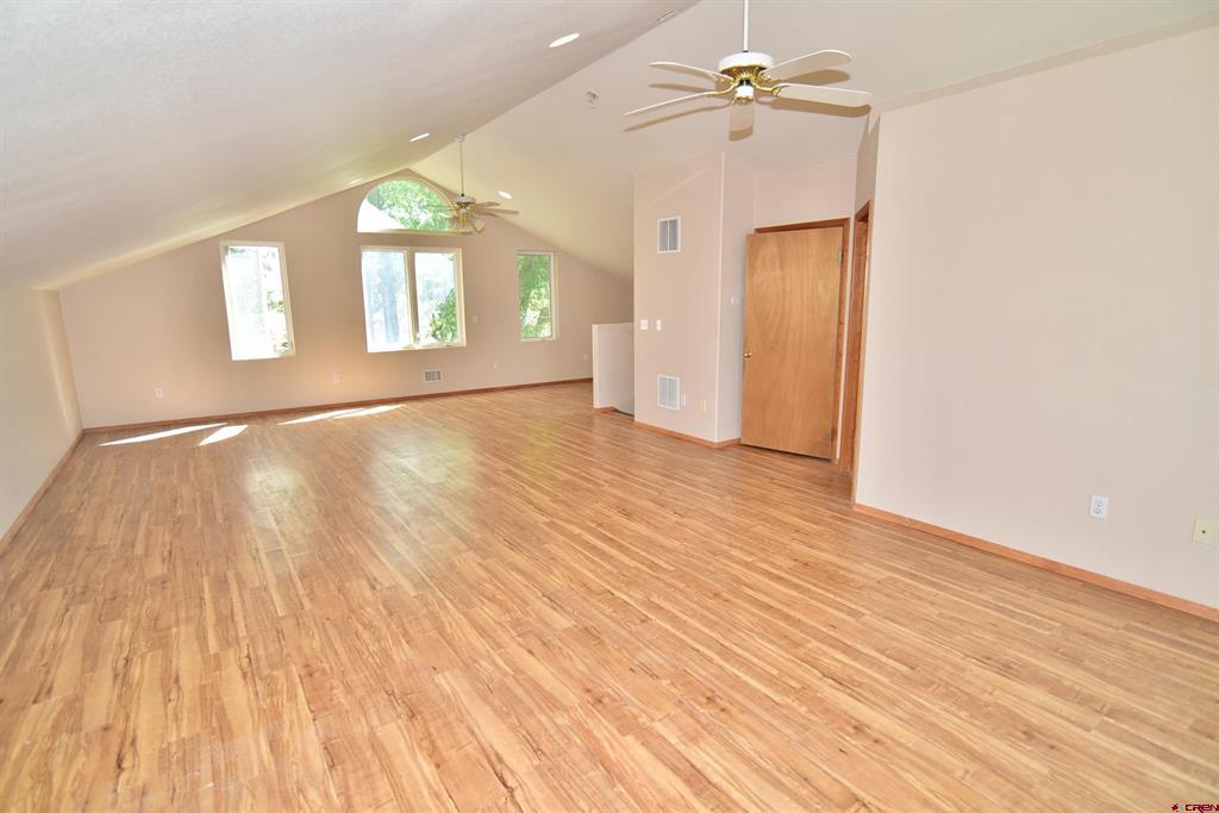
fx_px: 610
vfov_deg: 67.4
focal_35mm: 18
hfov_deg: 90.0
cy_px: 406
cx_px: 610
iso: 400
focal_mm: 18
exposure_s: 1/250
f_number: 3.5
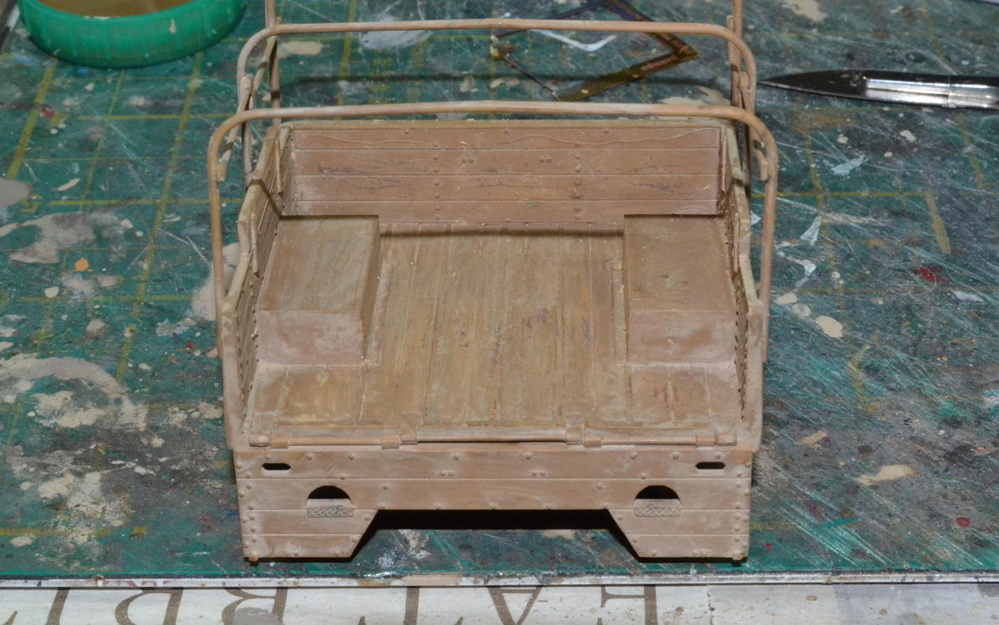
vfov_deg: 17.0
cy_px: 315
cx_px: 497
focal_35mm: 77
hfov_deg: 26.8
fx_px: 2097
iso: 3200
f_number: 22
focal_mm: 50
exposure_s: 1/60
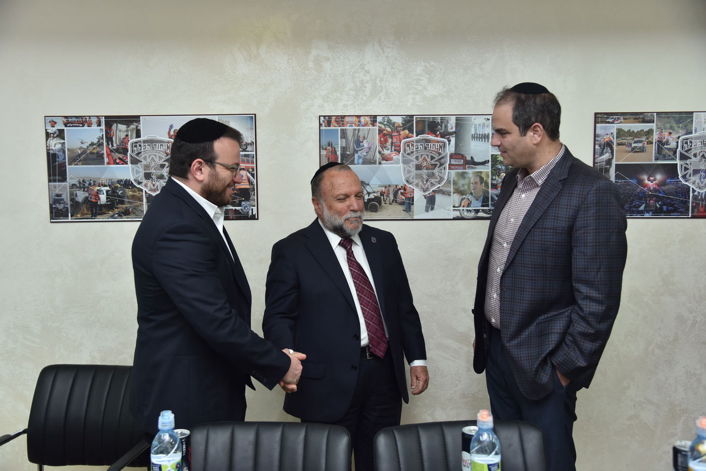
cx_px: 353
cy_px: 236
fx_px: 667
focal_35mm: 34
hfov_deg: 55.8
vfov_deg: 38.9
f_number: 4
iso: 500
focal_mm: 34
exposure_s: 1/200
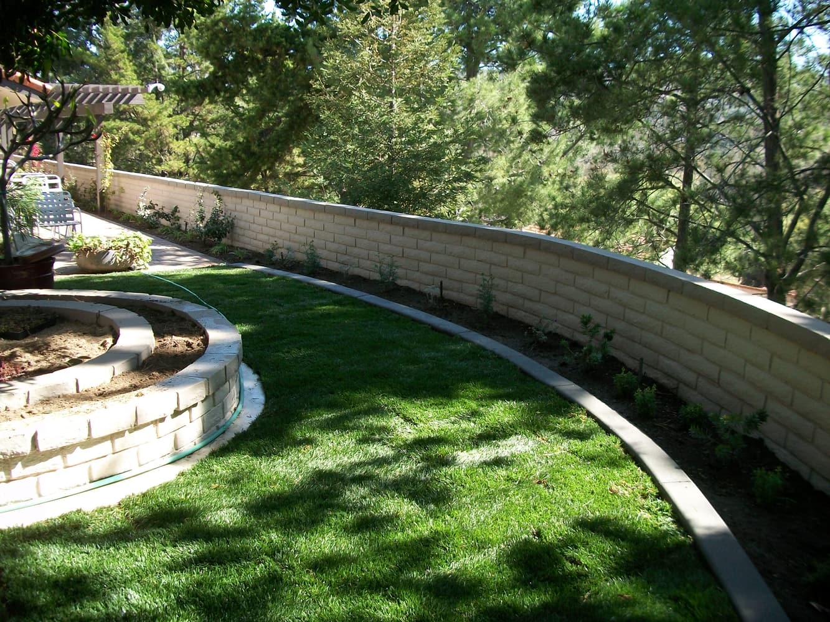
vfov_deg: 44.2
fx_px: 767
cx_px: 415
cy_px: 311
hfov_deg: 56.8
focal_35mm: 32
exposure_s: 1/250
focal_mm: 5.7
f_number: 2.9
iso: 80
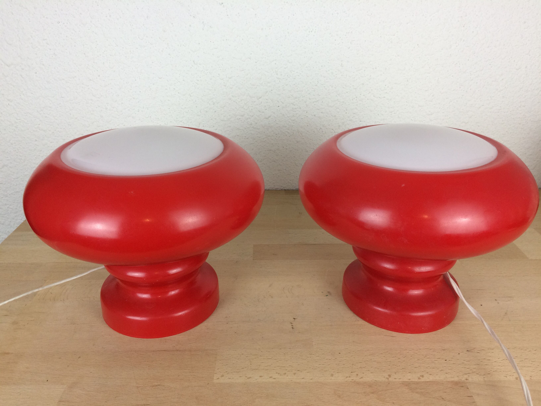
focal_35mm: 29
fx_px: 453
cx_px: 270
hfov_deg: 61.7
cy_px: 203
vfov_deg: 48.2
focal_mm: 4.15
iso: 64
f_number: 2.2
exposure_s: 1/100
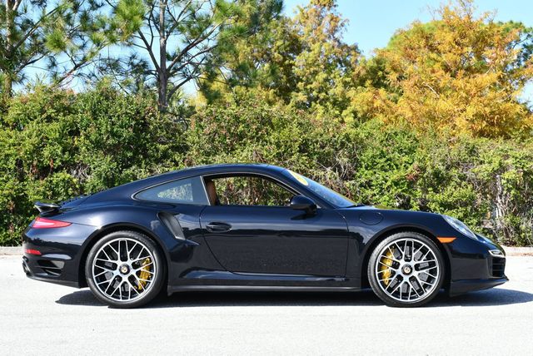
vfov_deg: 19.0
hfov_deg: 28.0
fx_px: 1067
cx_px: 266
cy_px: 178
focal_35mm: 72
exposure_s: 1/250
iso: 200
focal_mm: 36
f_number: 8
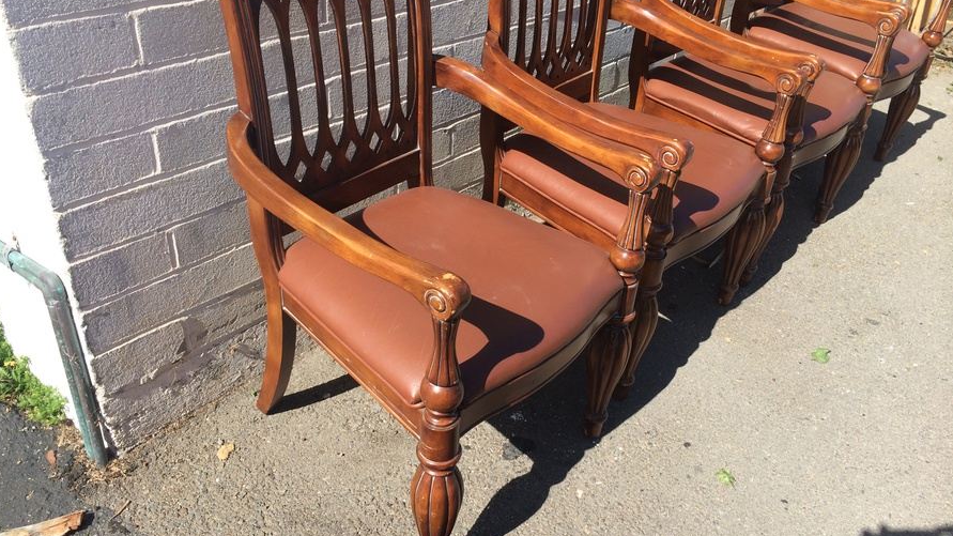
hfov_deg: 59.5
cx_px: 475
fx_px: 834
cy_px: 278
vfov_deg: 35.6
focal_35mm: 33
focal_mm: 4.12
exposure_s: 1/1414
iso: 32
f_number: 2.2
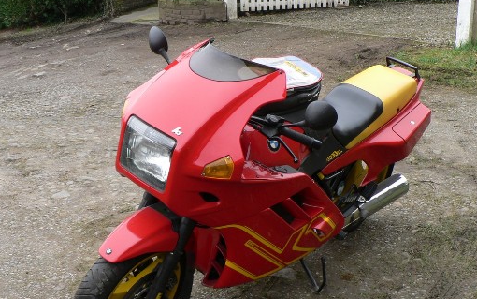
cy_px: 180
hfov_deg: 38.9
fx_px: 676
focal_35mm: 52
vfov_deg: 24.8
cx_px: 246
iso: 80
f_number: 3.6
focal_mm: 7
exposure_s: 1/80
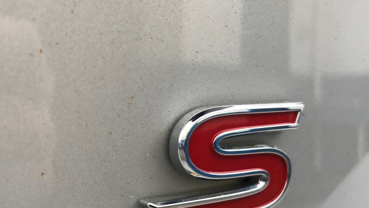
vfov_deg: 22.8
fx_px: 509
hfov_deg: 39.2
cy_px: 158
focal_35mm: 52
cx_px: 112
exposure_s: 1/397
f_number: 1.8
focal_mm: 3.99
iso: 20
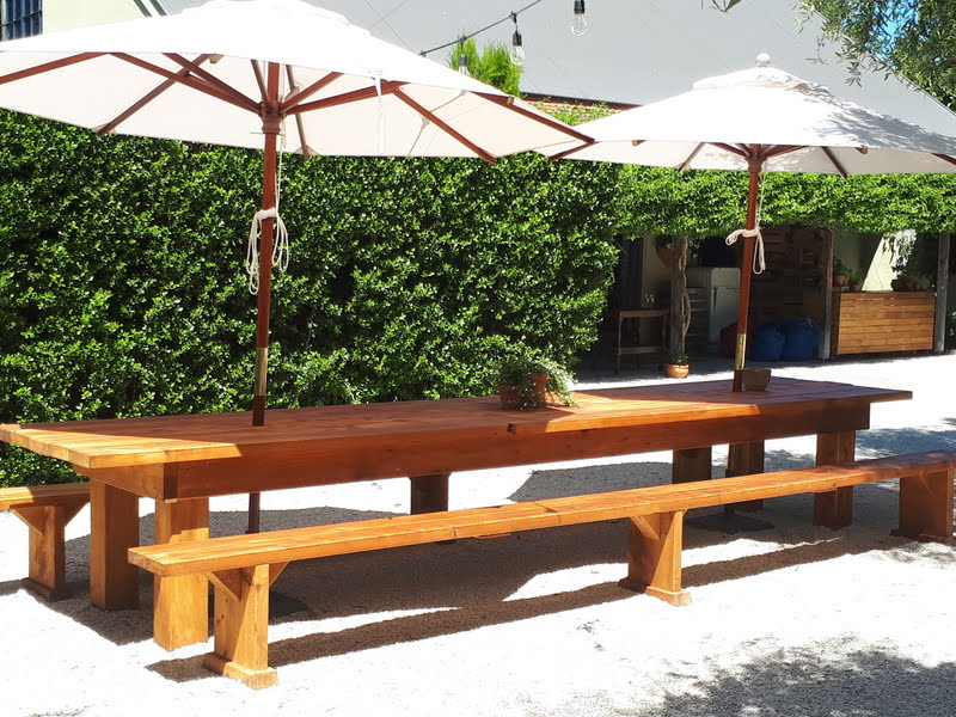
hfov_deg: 65.3
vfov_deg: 51.4
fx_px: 746
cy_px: 358
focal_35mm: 27
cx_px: 478
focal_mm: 3.6
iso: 40
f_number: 1.9
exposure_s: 1/579
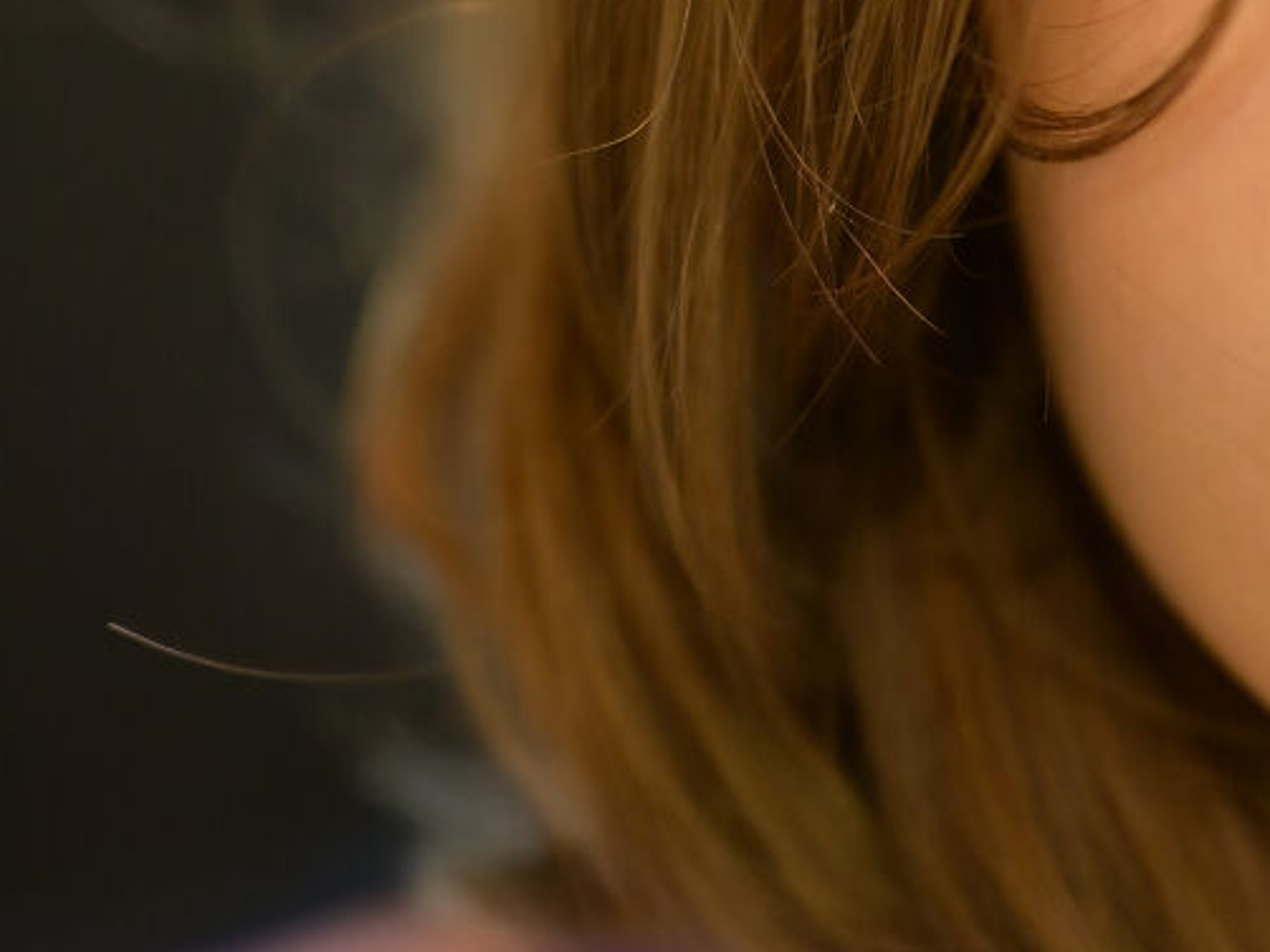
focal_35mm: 230
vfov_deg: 6.4
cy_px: -119
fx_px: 8434
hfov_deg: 8.6
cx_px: 1338
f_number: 1.2
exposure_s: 1/125
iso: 400
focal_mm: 50
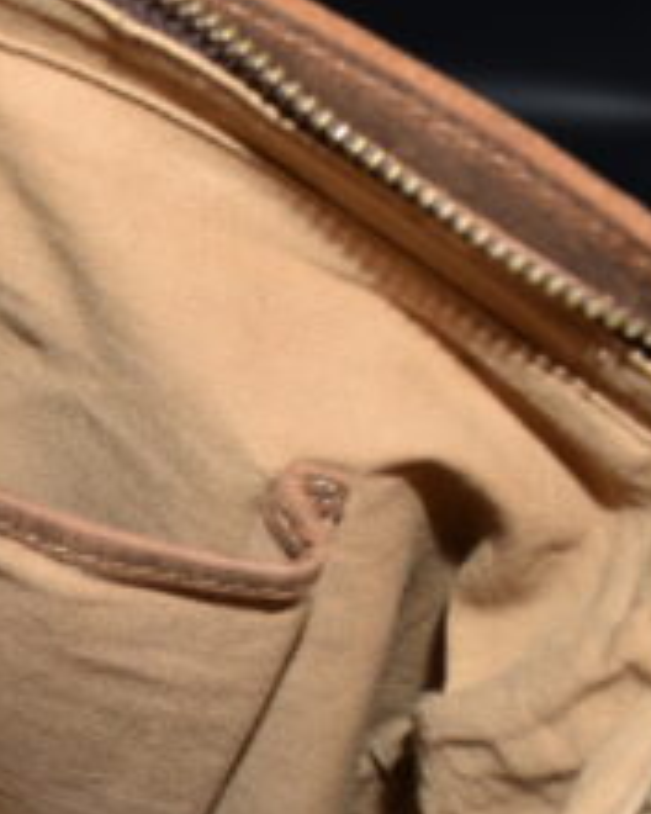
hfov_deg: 19.8
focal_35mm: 69
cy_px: 622
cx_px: -263
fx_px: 1662
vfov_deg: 27.1
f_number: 8
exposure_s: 1/60
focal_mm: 18
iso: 100
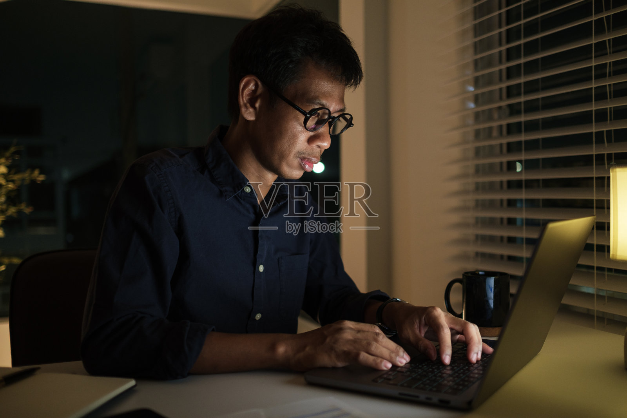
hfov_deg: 54.4
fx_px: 610
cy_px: 209
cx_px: 314
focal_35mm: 35
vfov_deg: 37.9
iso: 500
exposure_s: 1/50
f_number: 1.4
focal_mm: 23
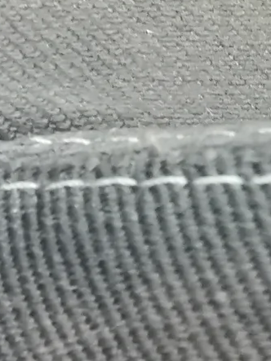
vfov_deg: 10.1
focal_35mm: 156
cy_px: 1001
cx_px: 371
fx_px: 1629
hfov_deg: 9.3
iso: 250
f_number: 1.8
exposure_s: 1/33.3
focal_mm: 5.58
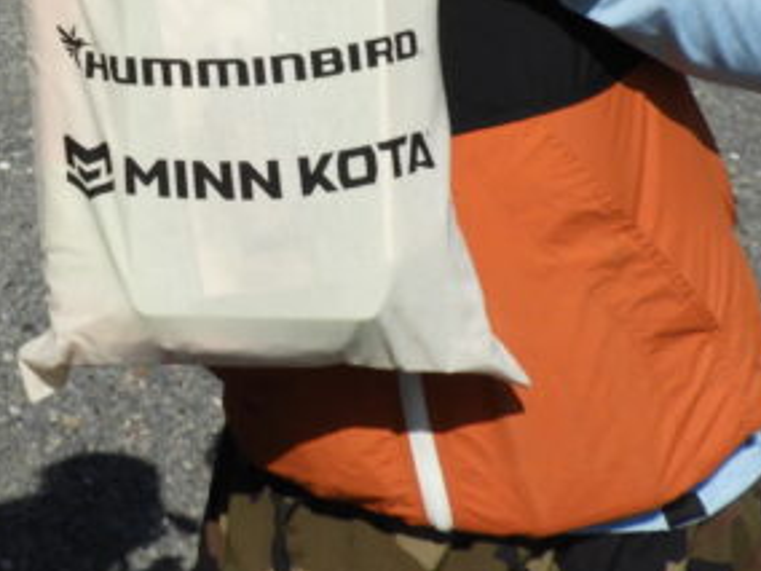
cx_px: -155
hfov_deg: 23.4
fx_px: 1671
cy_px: -114
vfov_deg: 18.4
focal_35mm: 76
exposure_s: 1/1600
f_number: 3.8
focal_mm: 4.3
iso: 100
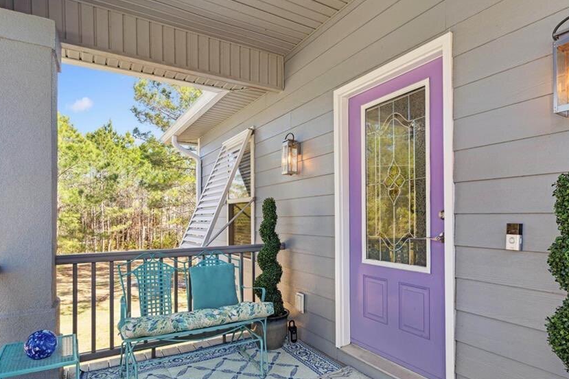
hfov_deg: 81.2
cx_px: 281
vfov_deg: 59.1
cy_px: 222
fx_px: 332
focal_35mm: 21
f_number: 8
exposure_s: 1/100
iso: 200
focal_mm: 17
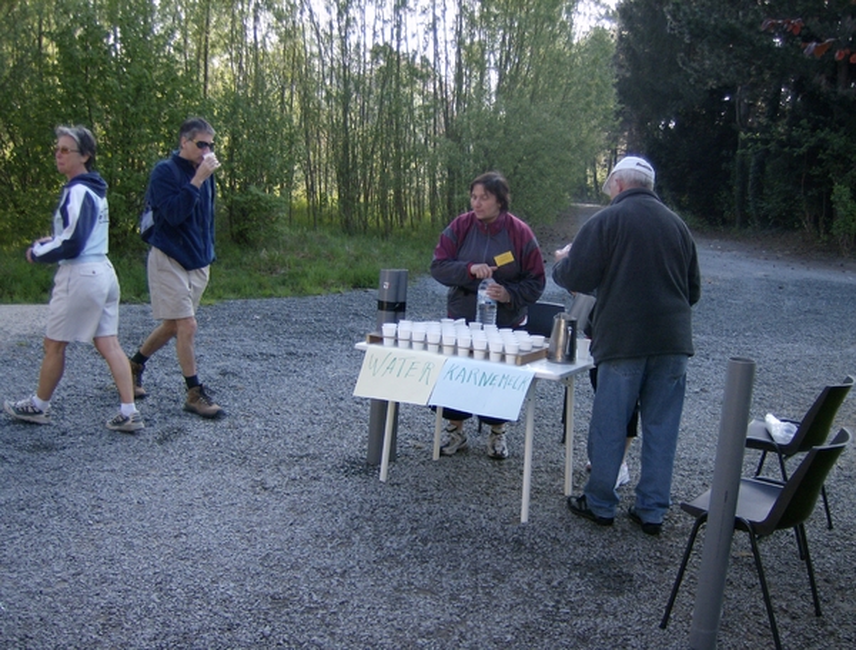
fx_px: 895
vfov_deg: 40.0
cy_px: 325
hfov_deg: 51.1
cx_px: 428
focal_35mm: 36
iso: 100
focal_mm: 6
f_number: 2.8
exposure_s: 1/292
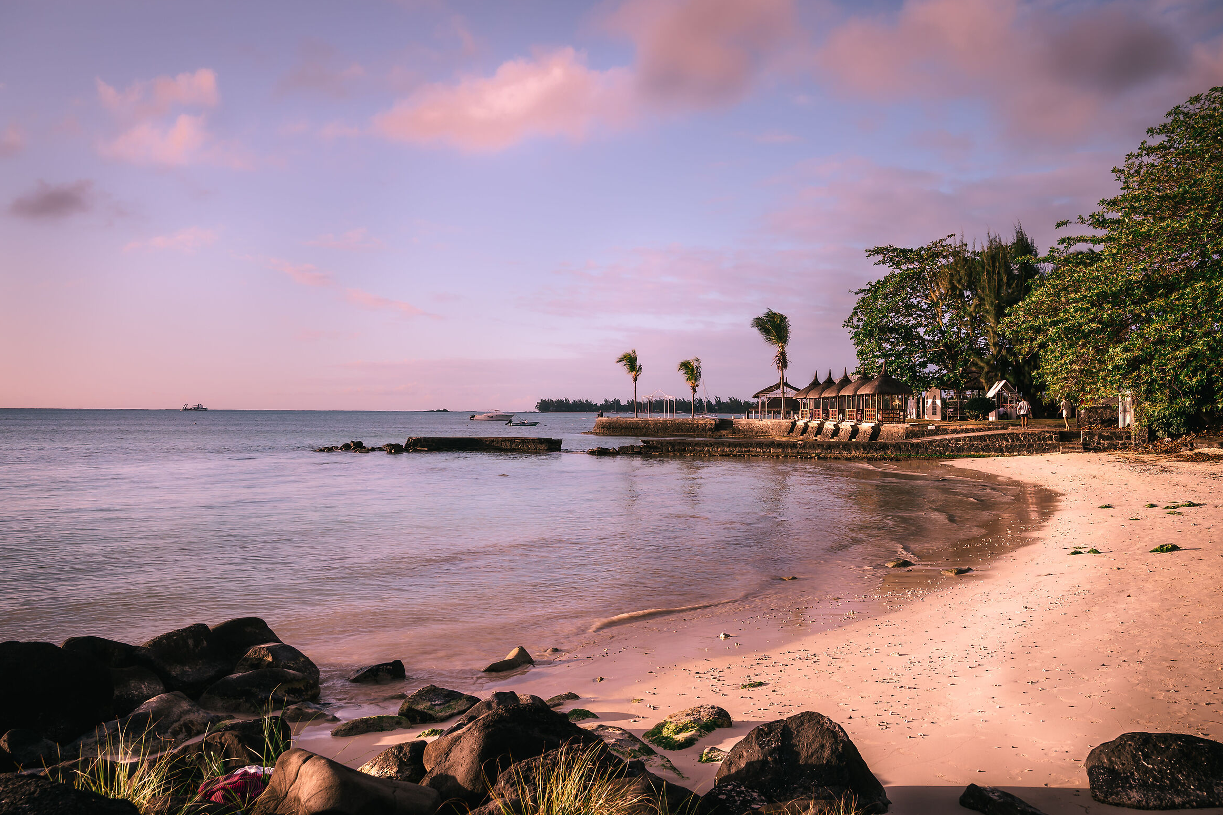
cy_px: 405
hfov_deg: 60.3
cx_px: 622
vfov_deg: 42.3
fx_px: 1053
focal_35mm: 31
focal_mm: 30
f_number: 8
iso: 125
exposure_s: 1/320
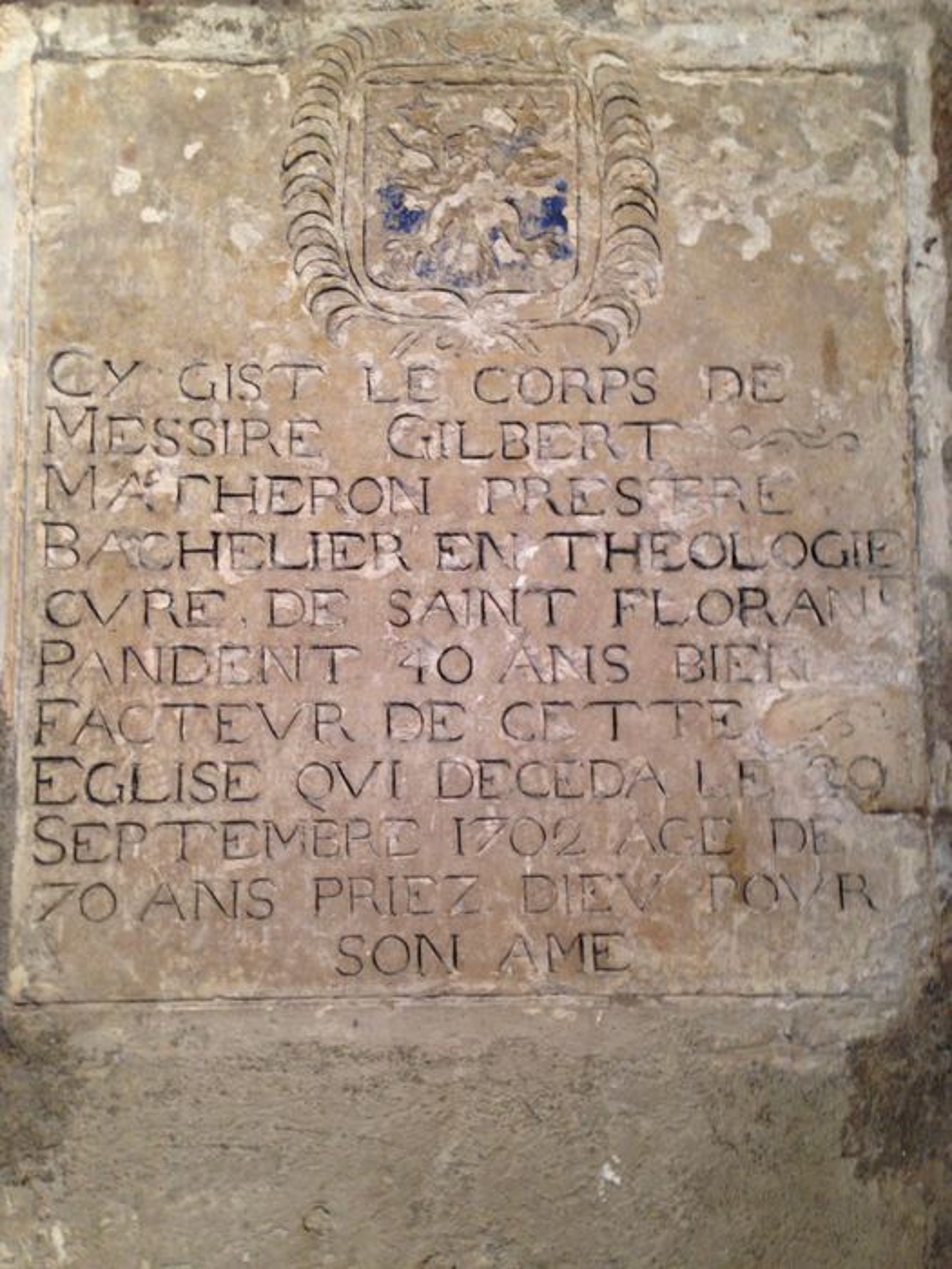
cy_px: 634
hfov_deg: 42.9
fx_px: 1210
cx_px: 476
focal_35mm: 33
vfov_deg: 55.4
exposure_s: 1/20
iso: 125
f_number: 2.4
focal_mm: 4.12
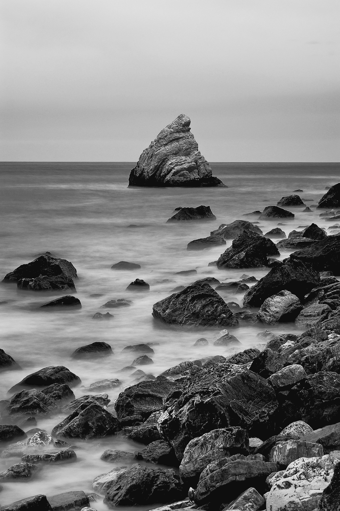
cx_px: 170
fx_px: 1176
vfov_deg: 24.5
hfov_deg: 16.4
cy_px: 256
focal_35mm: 83
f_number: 10
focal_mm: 55
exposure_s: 12
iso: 200
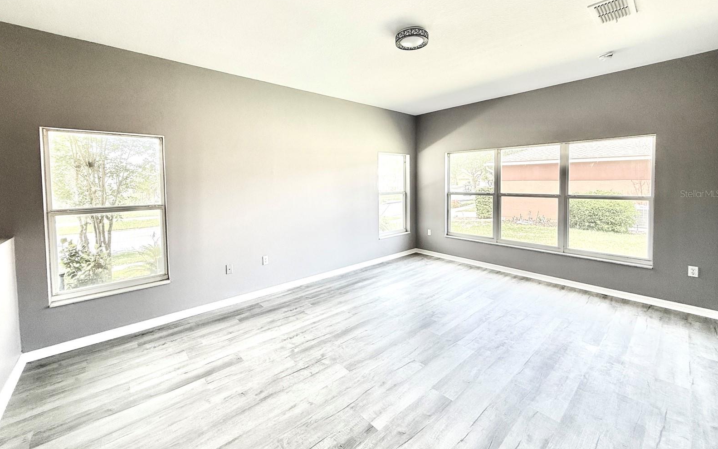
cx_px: 360
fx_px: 293
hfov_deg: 101.5
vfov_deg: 74.4
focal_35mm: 15
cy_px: 193
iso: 64
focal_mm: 2.22
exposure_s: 1/171
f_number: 2.2
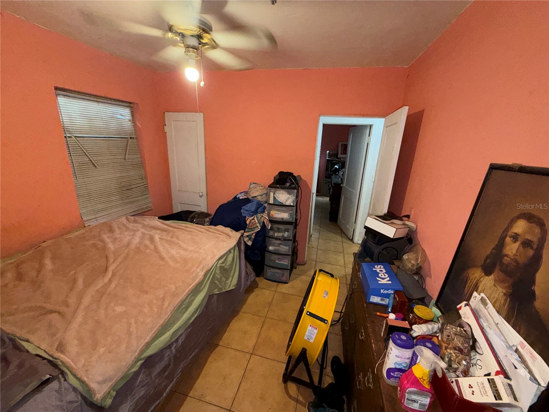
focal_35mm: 14
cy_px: 206
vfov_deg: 85.7
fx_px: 222
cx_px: 274
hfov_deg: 102.1
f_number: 2.2
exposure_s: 1/60
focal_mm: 2.22
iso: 250
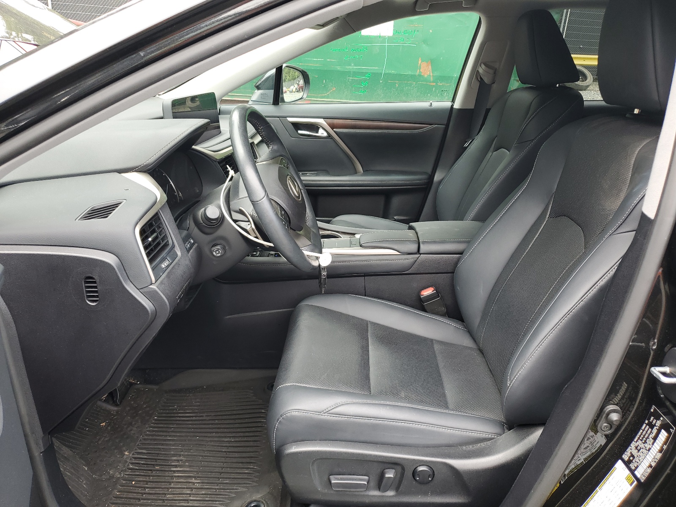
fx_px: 508
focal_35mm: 26
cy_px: 254
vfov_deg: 53.1
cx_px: 338
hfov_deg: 67.3
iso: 50
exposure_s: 1/222
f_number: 1.5
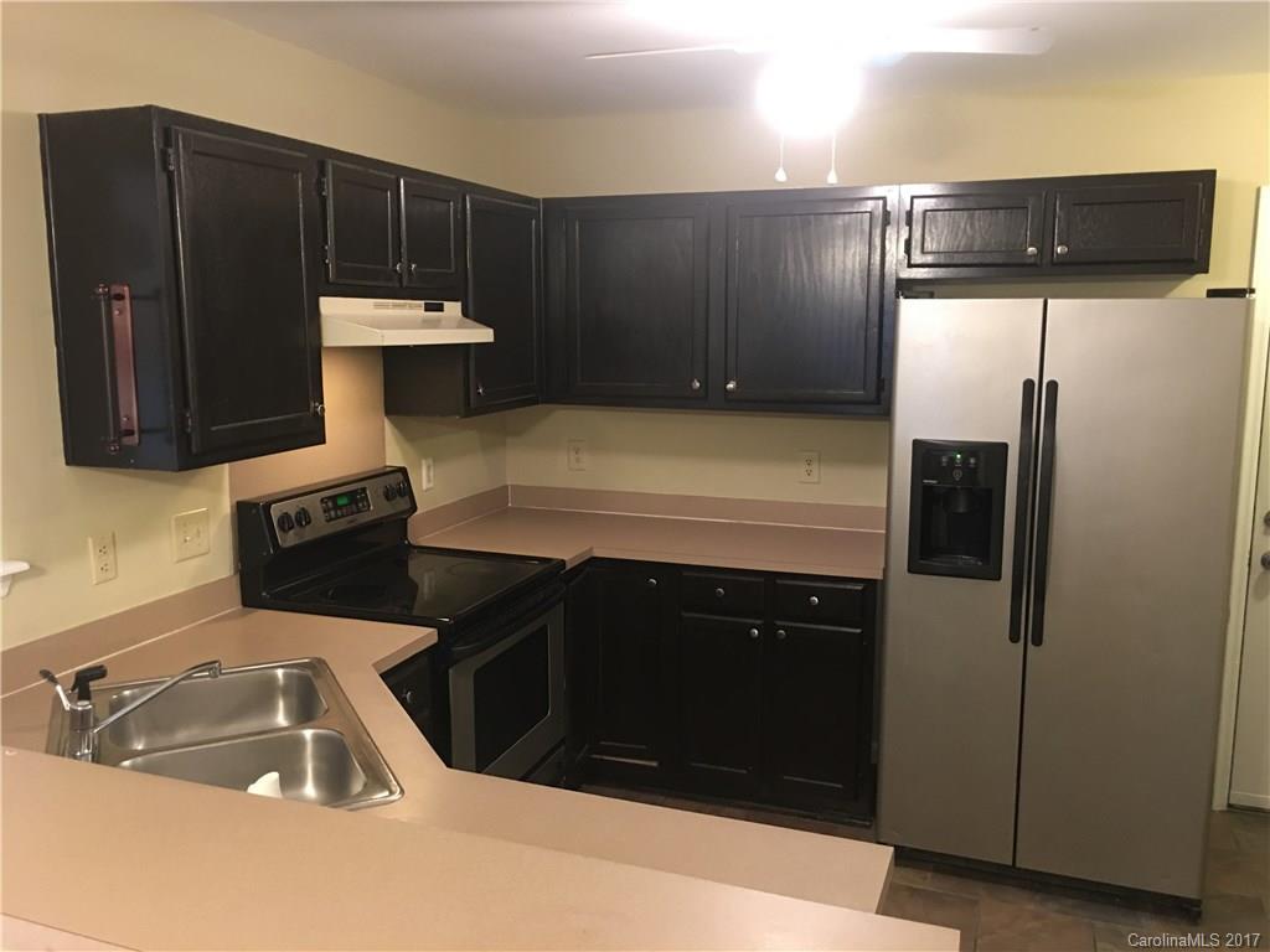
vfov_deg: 48.2
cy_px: 476
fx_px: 1064
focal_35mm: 29
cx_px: 635
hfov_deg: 61.7
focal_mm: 4.15
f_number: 2.2
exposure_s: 1/4
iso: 100
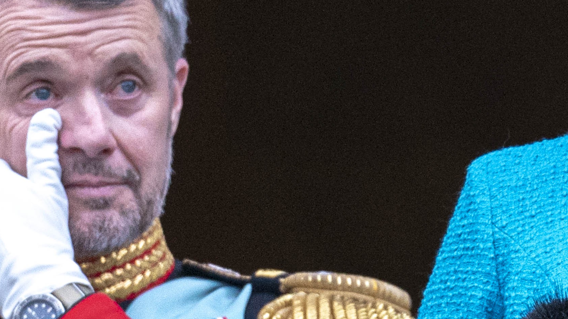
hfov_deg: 1.0
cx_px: 381
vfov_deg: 0.5
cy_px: 362
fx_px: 33890
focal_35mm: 2250
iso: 2000
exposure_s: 1/500
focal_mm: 600
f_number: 4
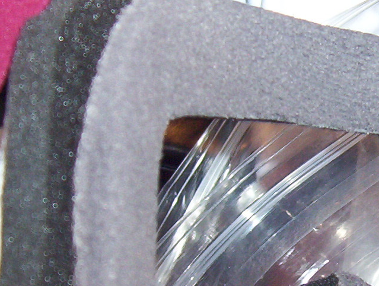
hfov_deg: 20.9
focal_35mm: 92
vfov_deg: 16.0
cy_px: 246
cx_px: 335
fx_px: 1009
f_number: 2.76
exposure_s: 1/30
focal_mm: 5.54
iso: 140
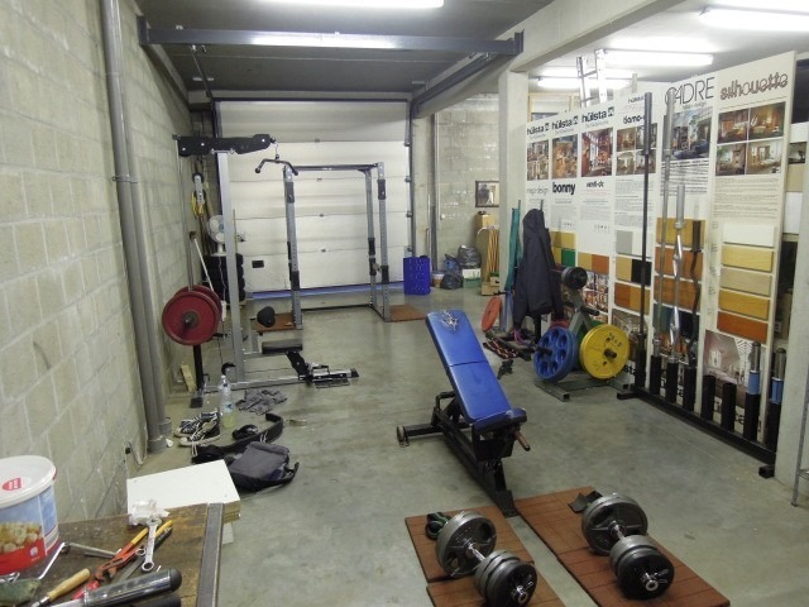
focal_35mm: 24
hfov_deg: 71.6
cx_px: 404
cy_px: 304
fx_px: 561
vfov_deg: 56.8
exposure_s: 1/15
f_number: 2.8
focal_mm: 4.3
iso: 400
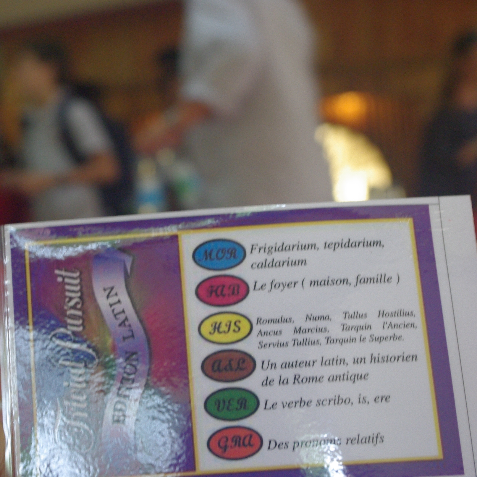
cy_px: 237
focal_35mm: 77
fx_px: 1200
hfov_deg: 22.3
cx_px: 123
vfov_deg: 22.5
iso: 800
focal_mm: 40
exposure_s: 1/20
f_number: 6.7
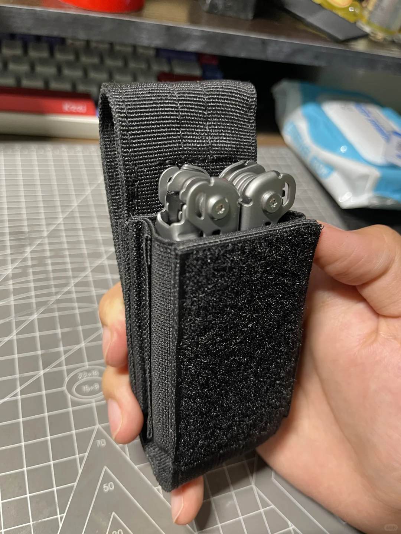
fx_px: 402
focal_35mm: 26
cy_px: 267
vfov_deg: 67.3
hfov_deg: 53.1
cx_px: 200
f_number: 1.6
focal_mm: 5.1
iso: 200
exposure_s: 1/40
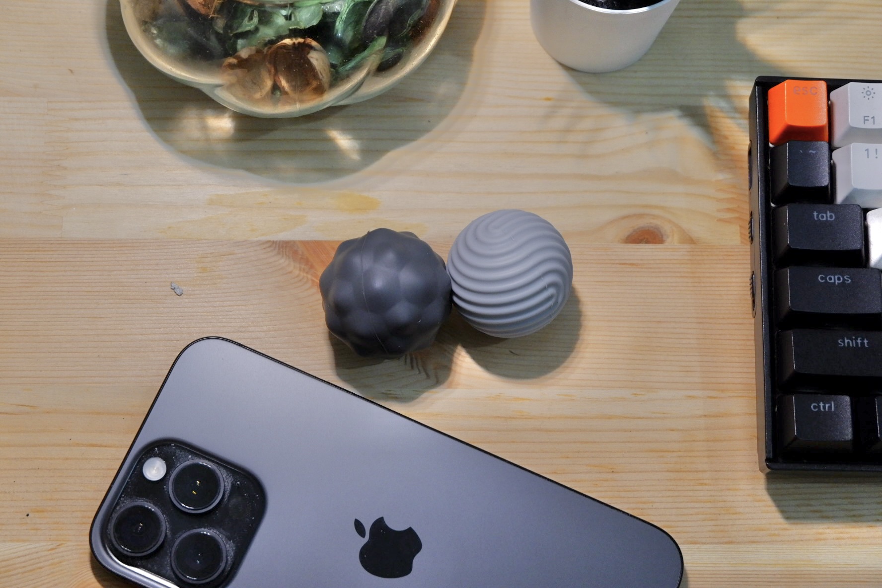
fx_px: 1764
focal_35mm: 72
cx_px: 441
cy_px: 294
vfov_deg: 18.9
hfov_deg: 28.1
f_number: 5.6
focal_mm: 48.4
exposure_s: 1/105
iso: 1600
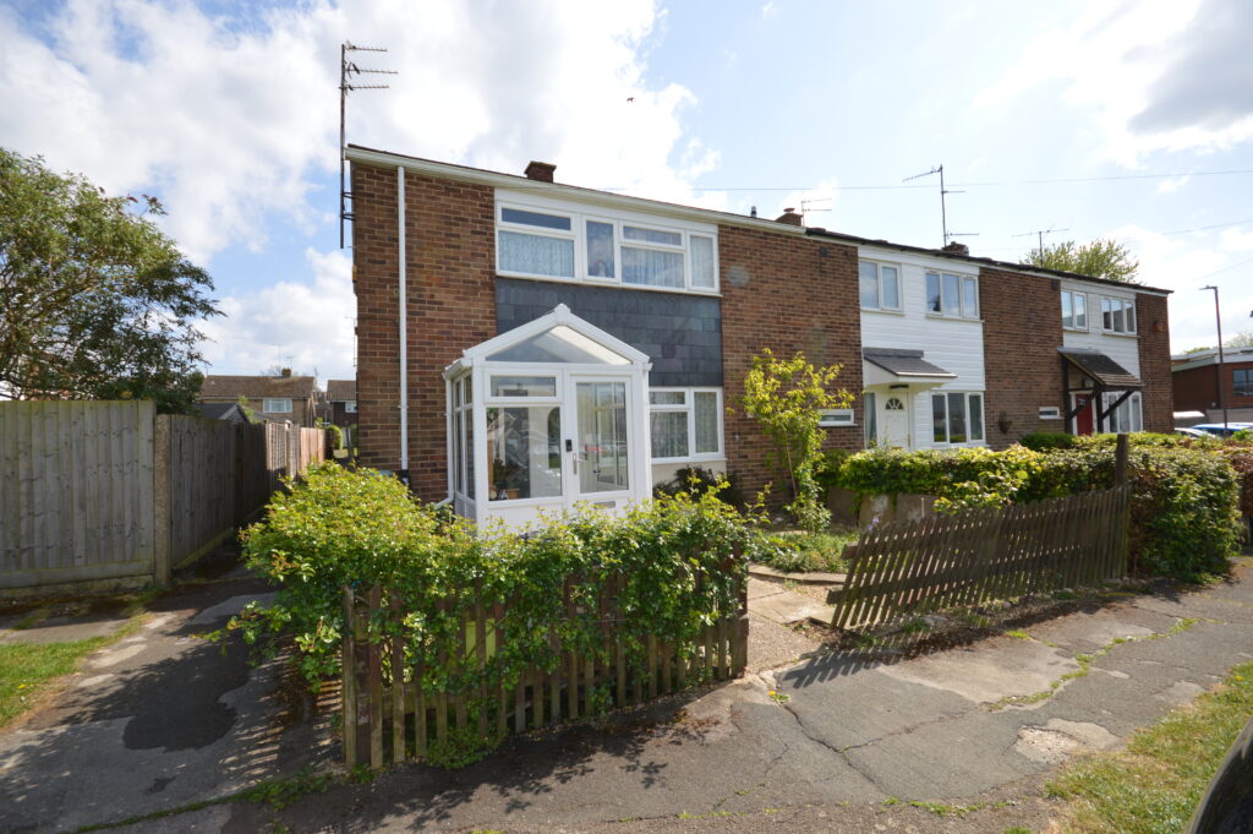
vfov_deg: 77.2
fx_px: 522
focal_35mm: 15
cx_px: 626
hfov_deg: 100.4
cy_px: 417
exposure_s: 1/200
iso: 100
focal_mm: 10
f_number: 7.1
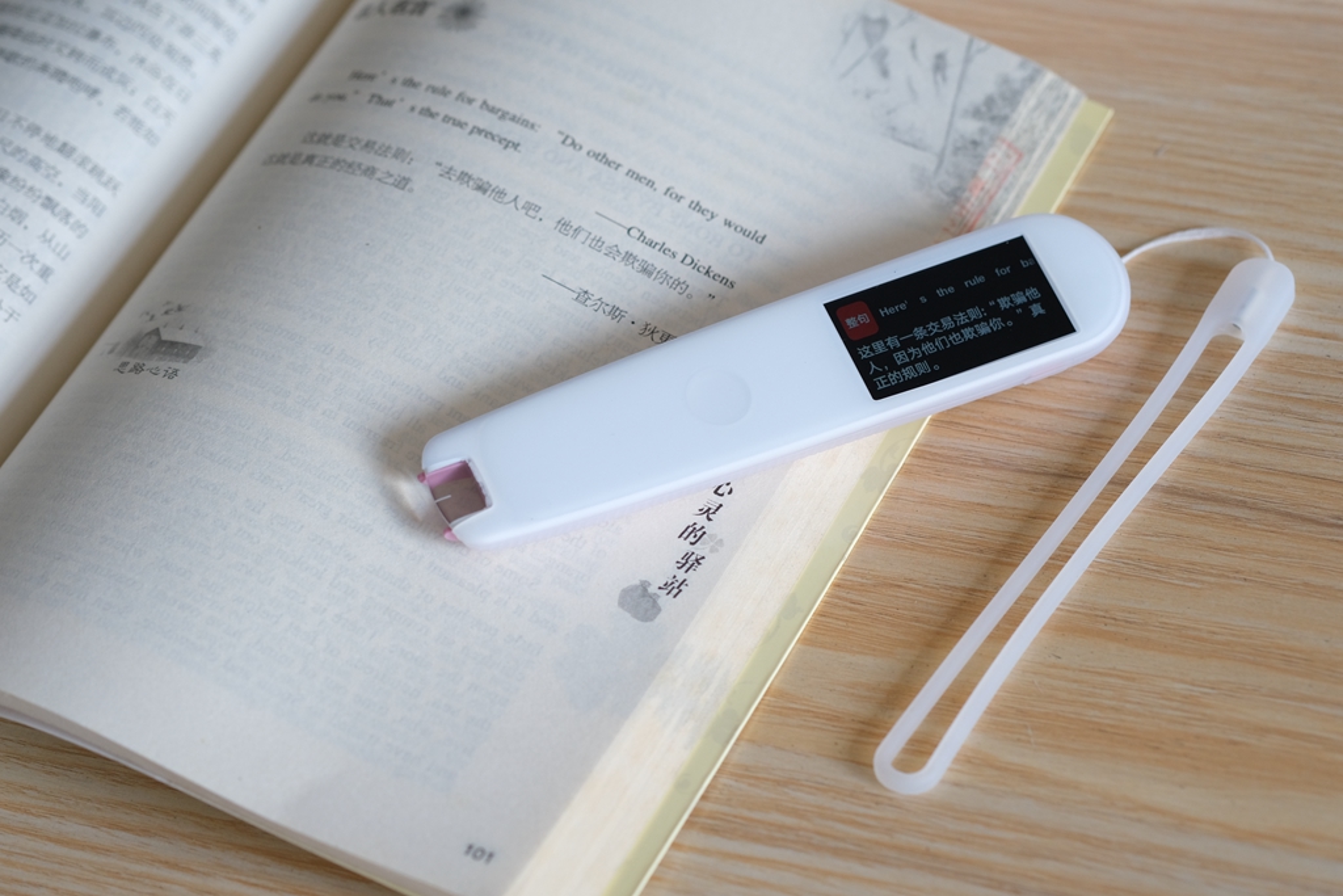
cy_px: 448
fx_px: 3358
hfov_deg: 22.6
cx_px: 672
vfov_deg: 15.2
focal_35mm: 90
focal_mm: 60
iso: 640
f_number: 4
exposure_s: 1/160
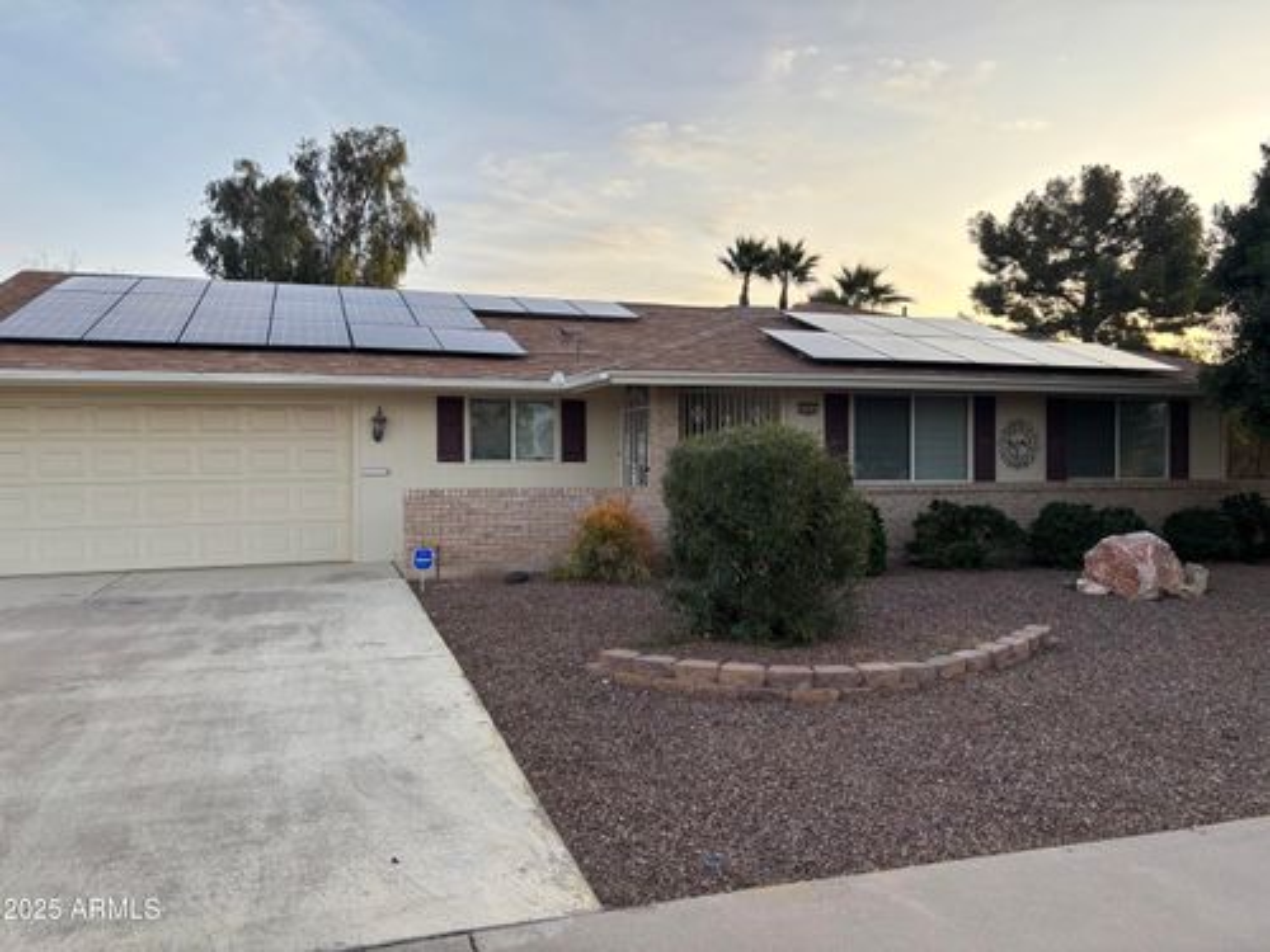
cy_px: 476
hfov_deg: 67.3
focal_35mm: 26
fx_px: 954
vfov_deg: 53.1
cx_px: 635
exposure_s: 1/458
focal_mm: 5.96
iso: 50
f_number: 1.6
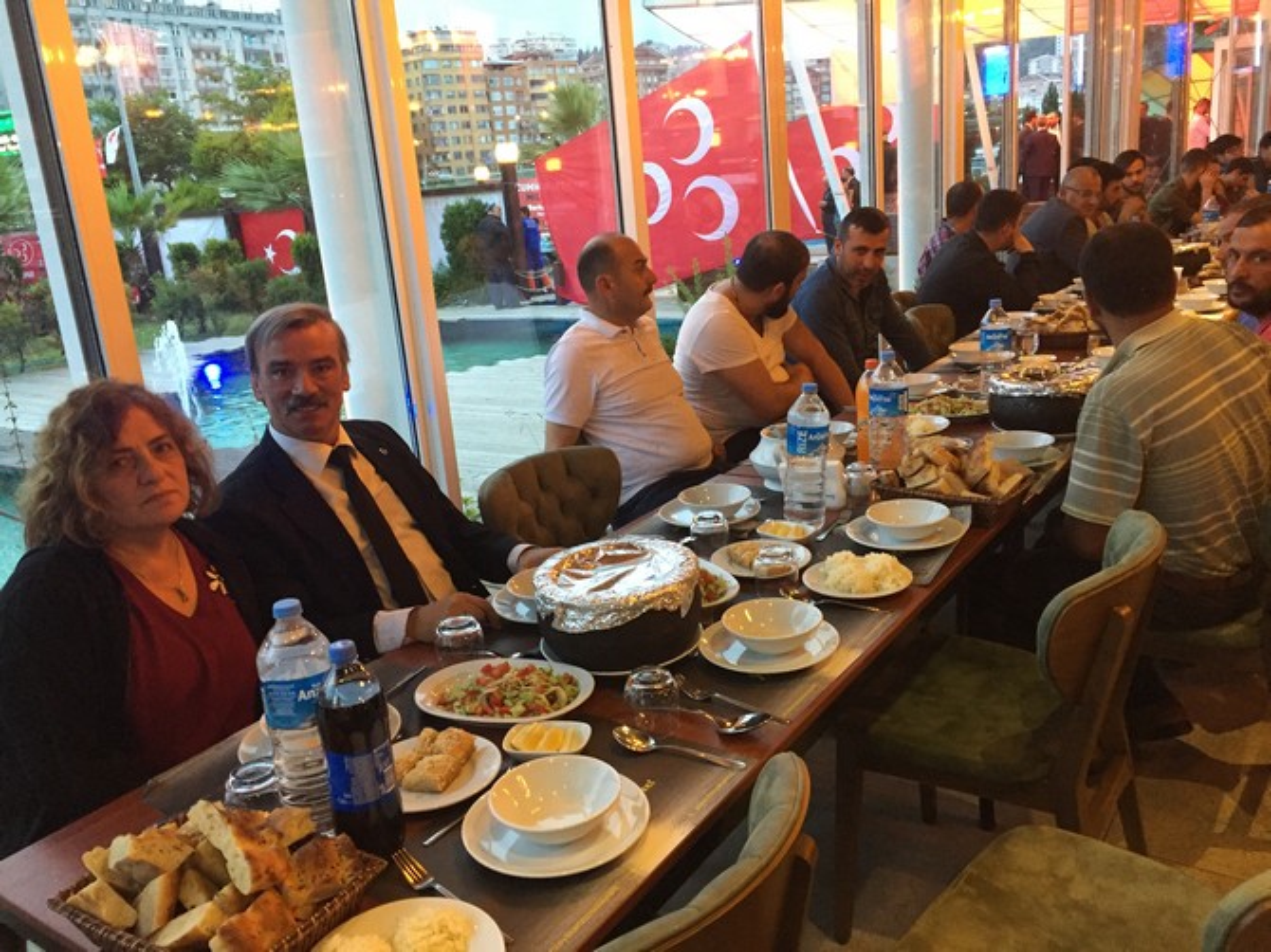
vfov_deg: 48.2
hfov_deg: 61.7
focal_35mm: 29
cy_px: 476
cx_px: 636
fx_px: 1064
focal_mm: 4.15
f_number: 2.2
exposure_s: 1/25
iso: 250
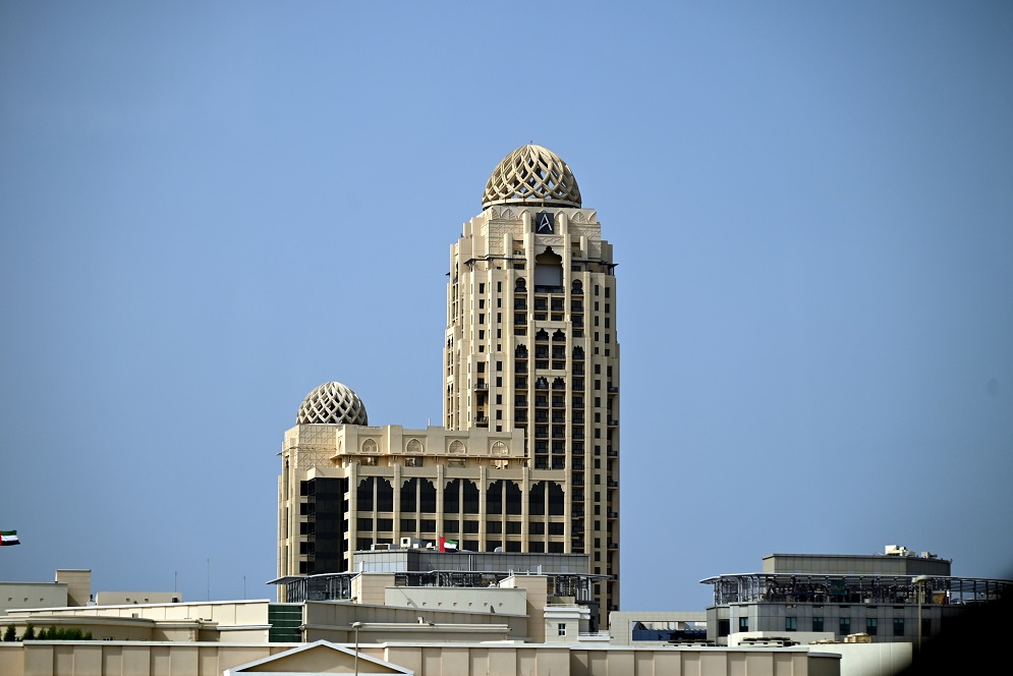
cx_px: 506
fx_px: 3800
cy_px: 338
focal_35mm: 135
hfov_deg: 15.2
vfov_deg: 10.2
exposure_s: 1/500
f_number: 4.8
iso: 280
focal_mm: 135
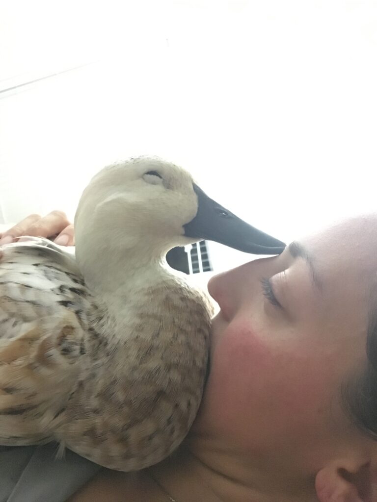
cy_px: 251
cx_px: 188
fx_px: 421
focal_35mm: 29
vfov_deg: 61.7
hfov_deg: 48.2
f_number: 2.2
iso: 1600
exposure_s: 1/15
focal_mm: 4.15
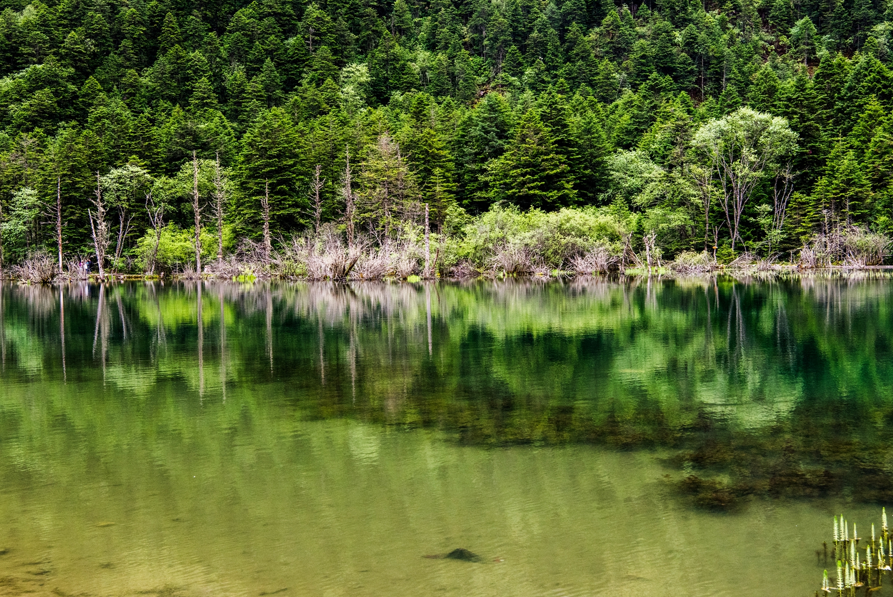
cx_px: 523
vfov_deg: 24.2
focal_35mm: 56
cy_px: 271
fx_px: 1390
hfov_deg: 35.5
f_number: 9
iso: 1250
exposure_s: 1/100
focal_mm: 45
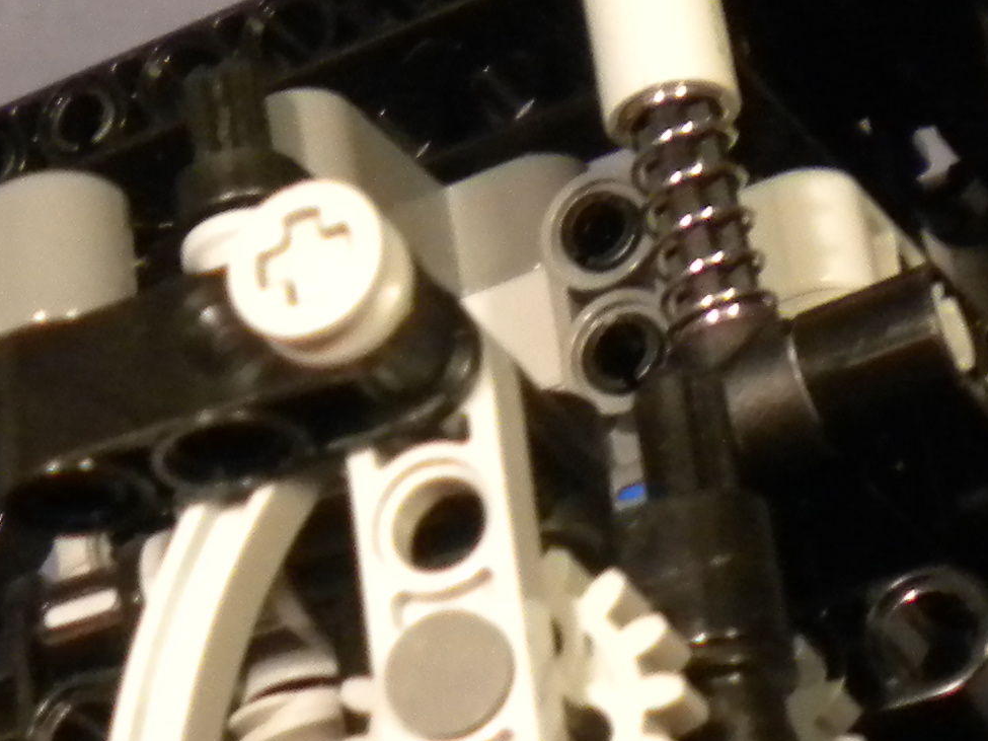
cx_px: 222
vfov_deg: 11.2
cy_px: 818
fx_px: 3739
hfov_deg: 15.0
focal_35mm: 131
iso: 400
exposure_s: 1/41.3
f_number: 3.1
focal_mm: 6.3
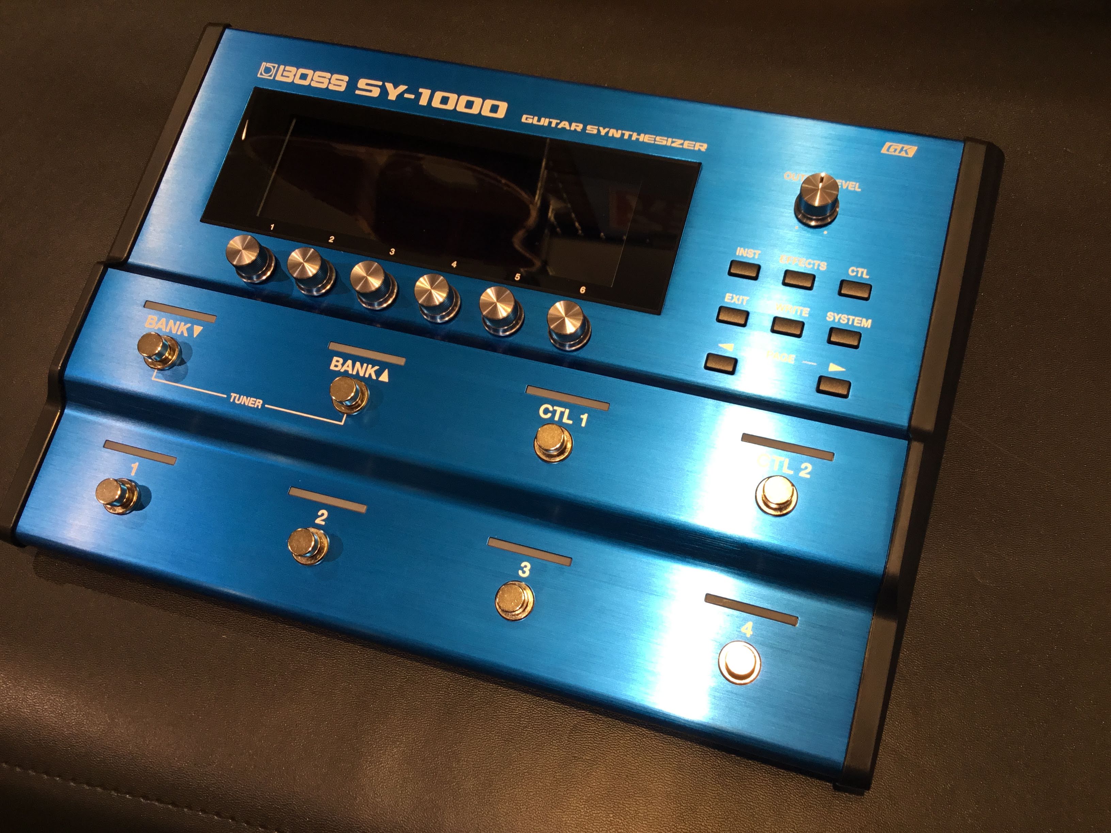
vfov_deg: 45.4
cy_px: 416
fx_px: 995
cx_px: 556
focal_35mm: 31
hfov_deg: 58.4
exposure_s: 1/60
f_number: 2.4
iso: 32
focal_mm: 3.3
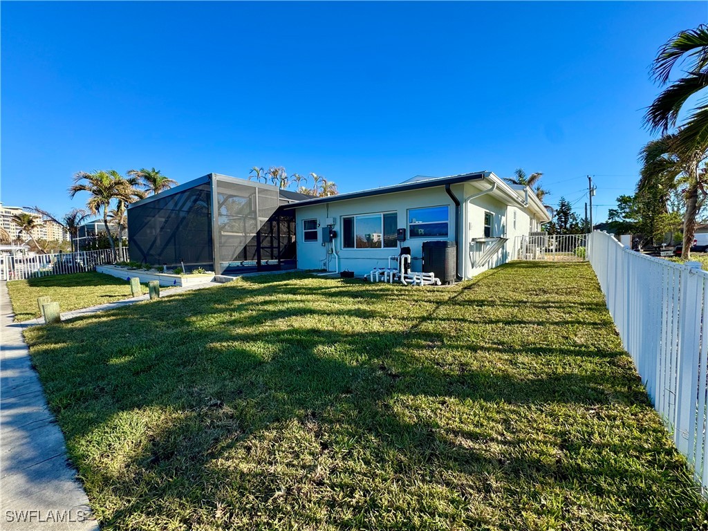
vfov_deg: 85.7
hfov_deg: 102.1
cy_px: 266
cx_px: 354
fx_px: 286
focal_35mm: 14
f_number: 2.2
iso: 50
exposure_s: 1/980
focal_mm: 2.22
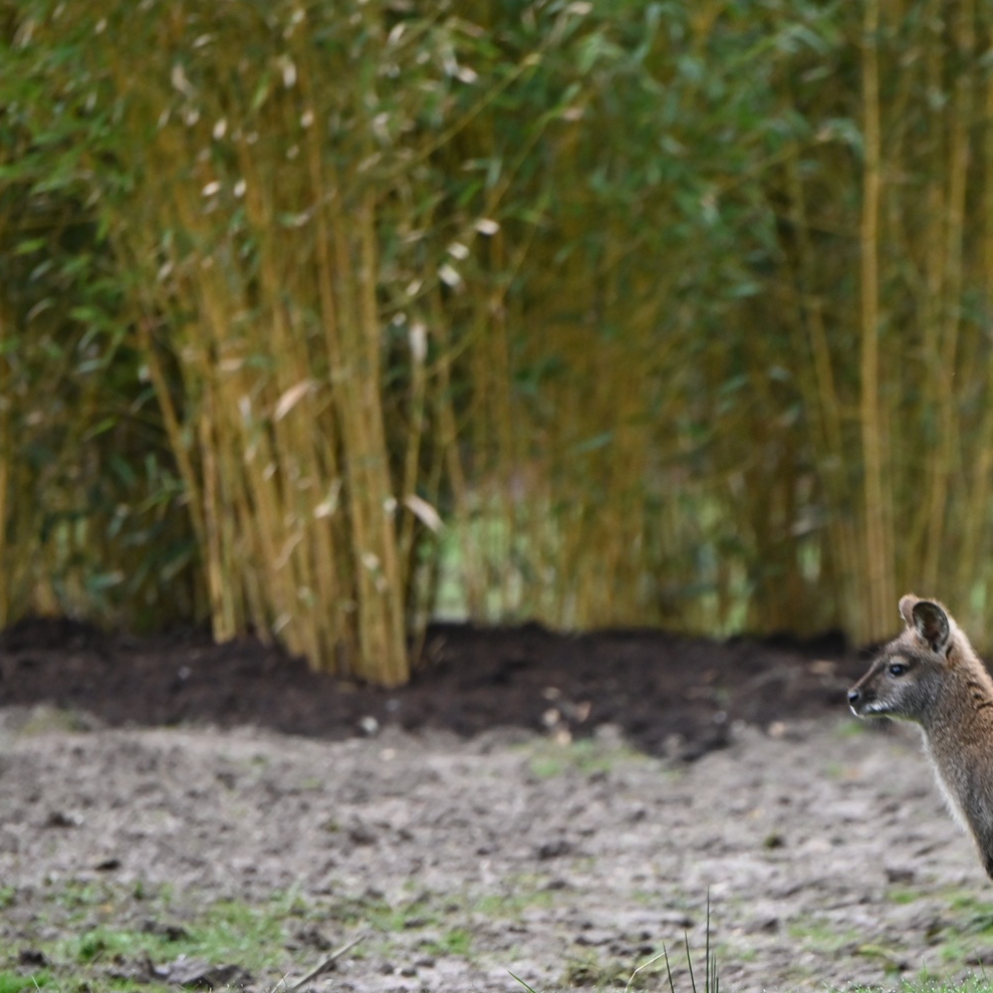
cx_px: 832
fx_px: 22296
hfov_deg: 2.6
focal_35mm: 687
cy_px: 613
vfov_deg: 2.6
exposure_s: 1/800
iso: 1600
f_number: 5.6
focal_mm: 400
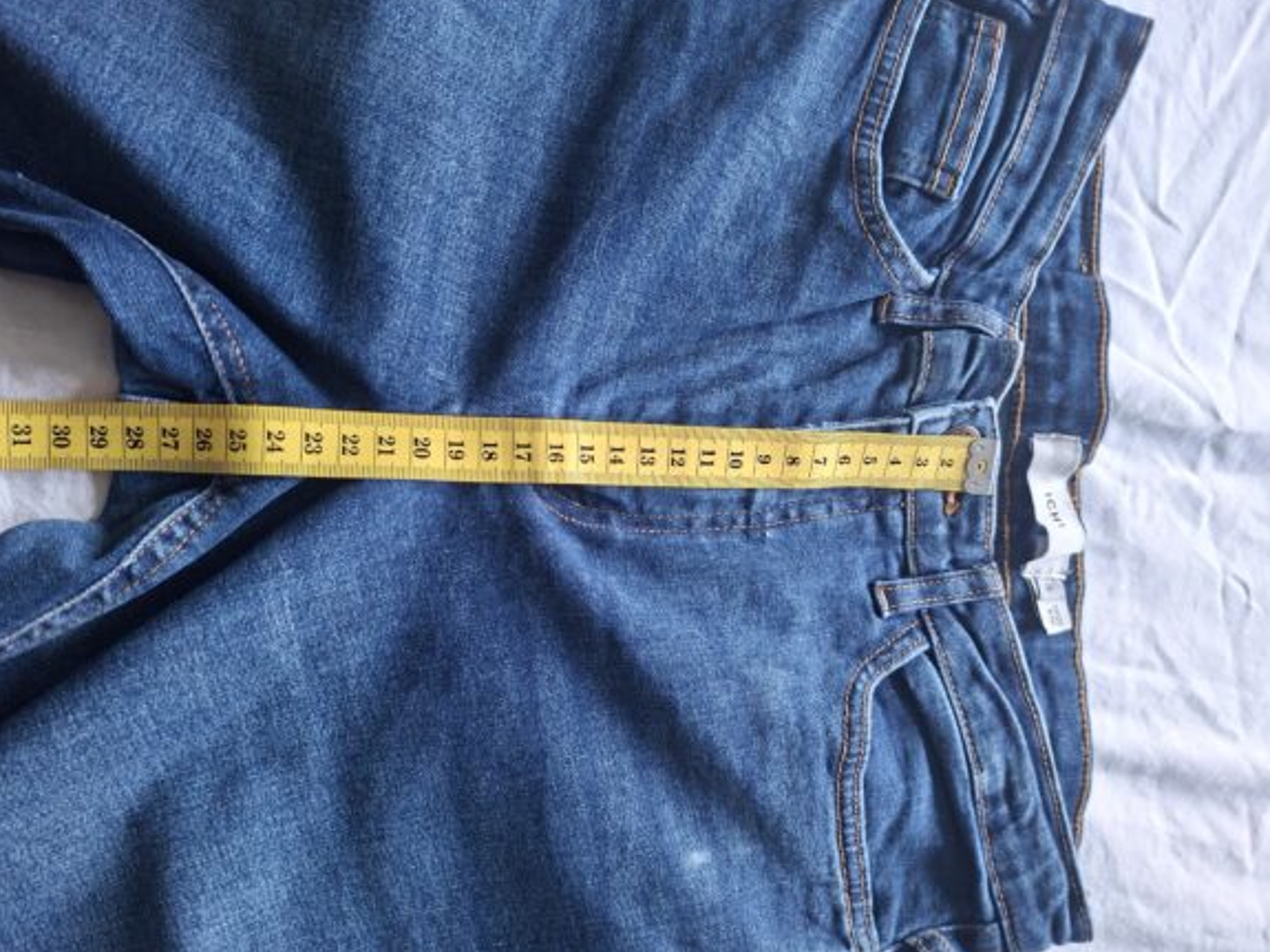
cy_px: 482
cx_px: 643
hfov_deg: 71.6
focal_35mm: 24
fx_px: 880
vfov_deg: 56.8
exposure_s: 1/100
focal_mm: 5.54
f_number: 1.8
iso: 200
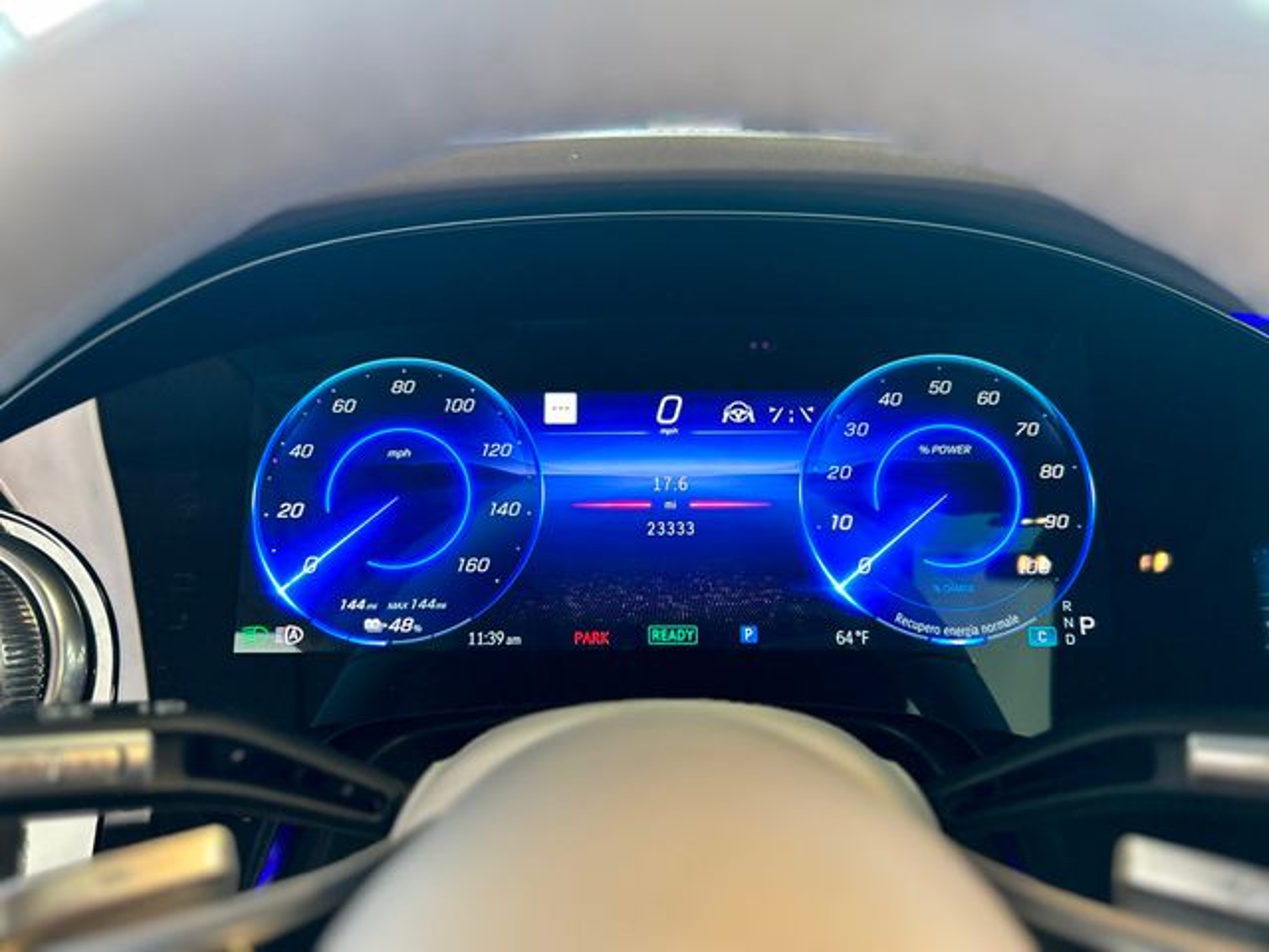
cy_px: 476
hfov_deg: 67.3
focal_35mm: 26
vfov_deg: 53.1
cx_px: 634
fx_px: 953
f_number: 1.5
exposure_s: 1/54
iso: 250
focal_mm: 5.7
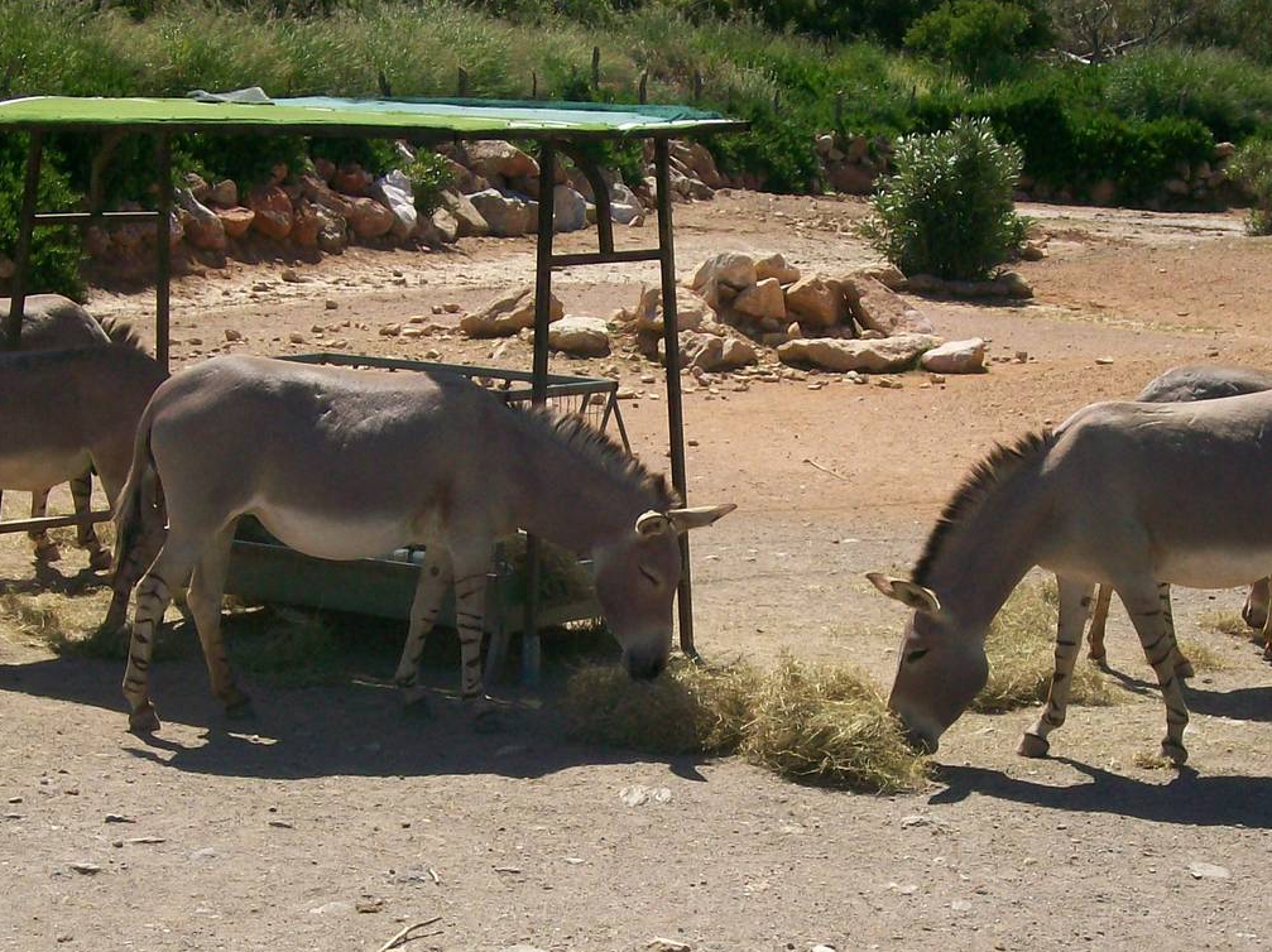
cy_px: 622
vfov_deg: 16.5
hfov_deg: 22.0
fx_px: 3268
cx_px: 648
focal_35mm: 89
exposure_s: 1/517
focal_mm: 9.4
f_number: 6
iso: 80
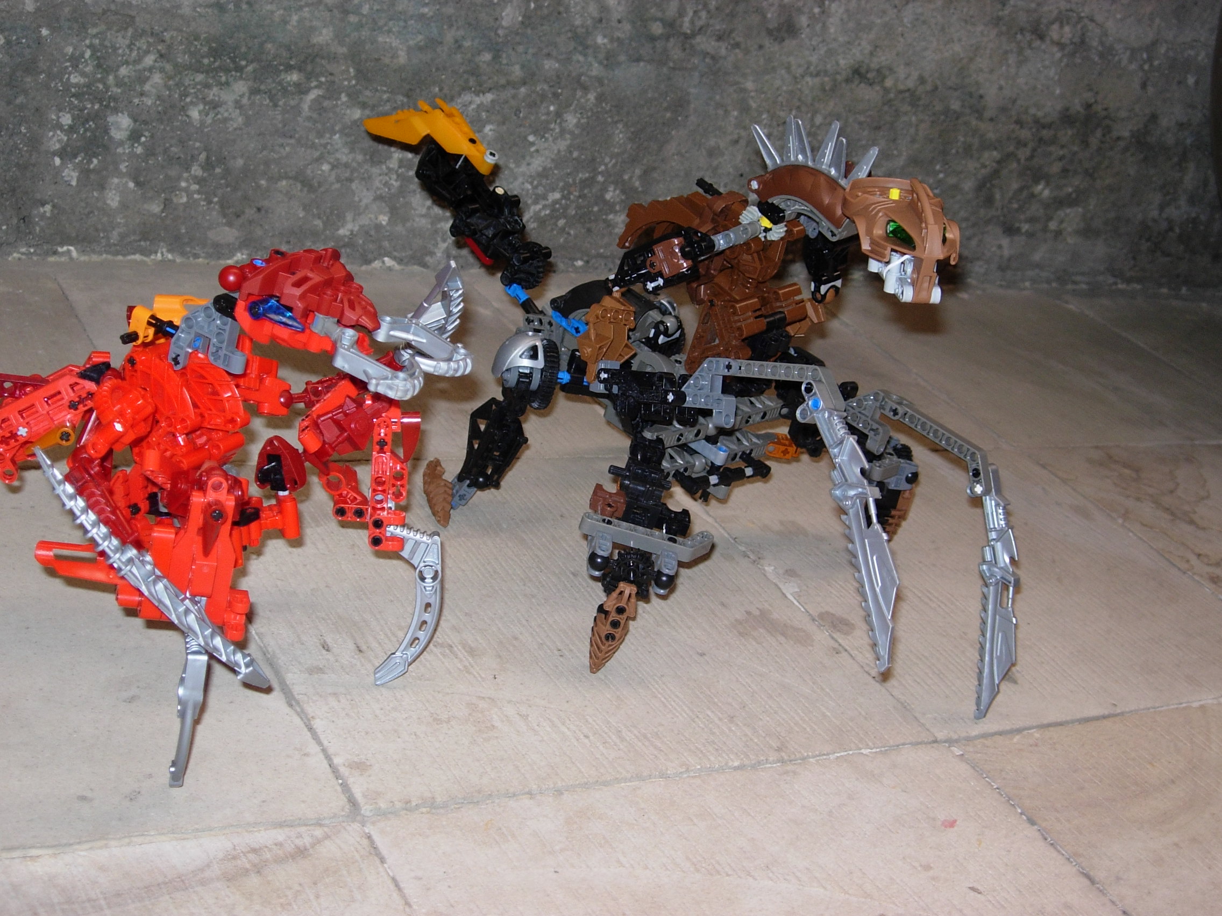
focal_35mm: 51
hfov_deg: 37.5
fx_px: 1800
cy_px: 458
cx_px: 611
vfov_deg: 28.6
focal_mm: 10.6
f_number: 3.2
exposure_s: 1/64
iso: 79
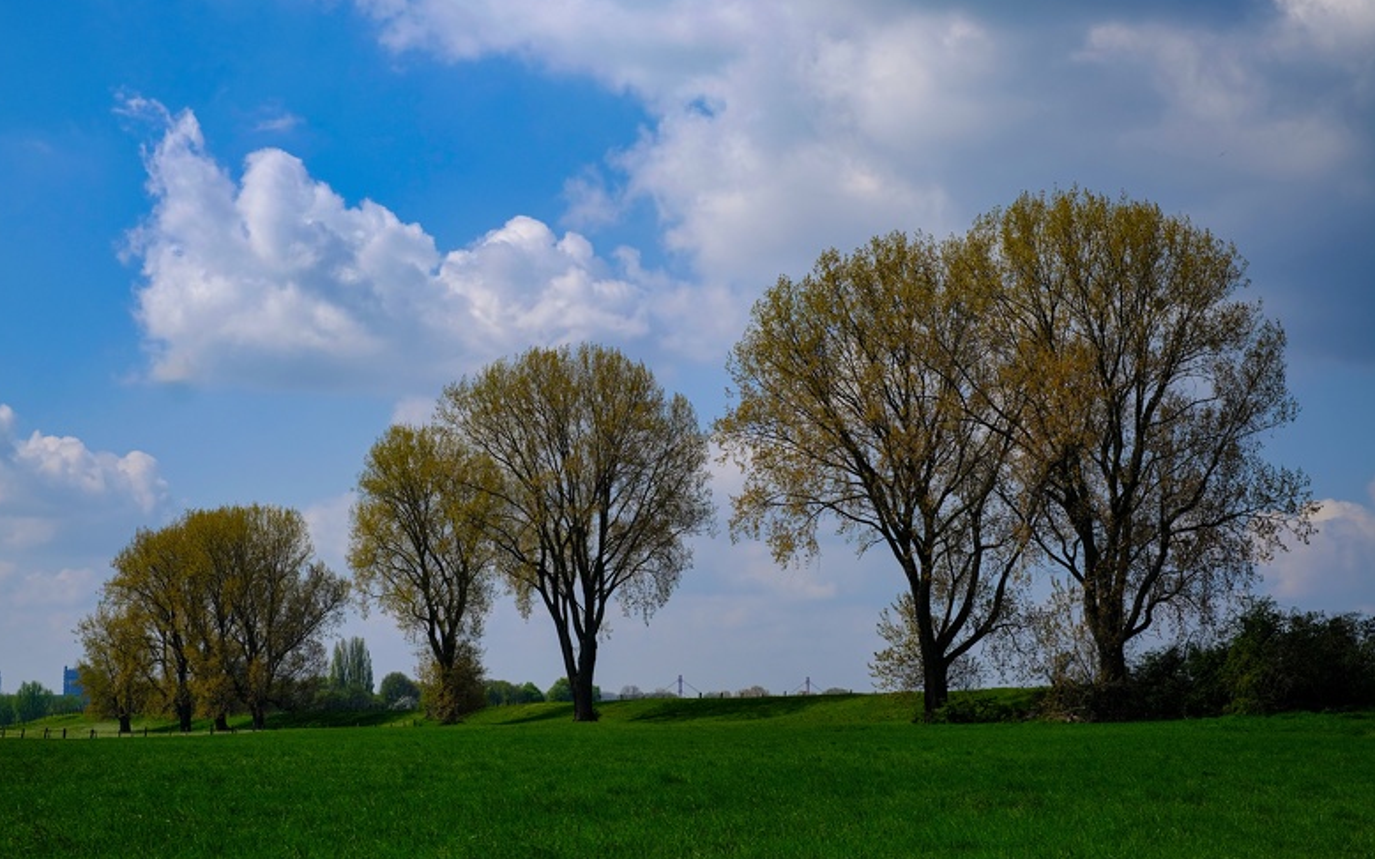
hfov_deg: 36.9
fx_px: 2061
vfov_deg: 23.5
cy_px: 398
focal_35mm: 55
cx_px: 677
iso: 200
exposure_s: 1/1600
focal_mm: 35
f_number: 5.6
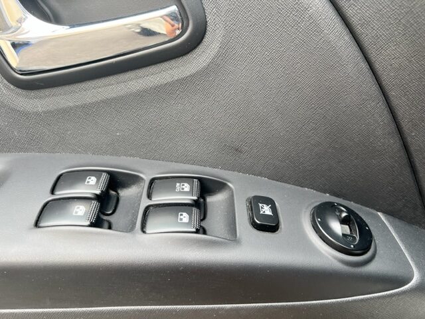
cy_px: 160
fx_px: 319
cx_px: 212
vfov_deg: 53.1
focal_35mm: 26
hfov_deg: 67.3
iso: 64
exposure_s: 1/121
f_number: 1.5
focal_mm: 5.7
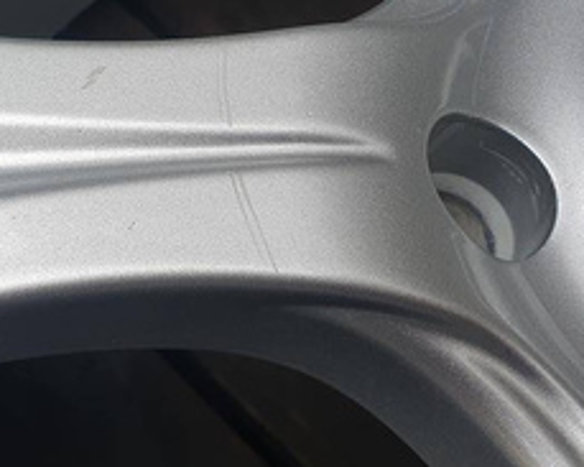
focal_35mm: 50
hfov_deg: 37.0
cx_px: 196
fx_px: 864
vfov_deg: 30.0
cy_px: 158
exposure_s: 1/407
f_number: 2.4
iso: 50
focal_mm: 4.32
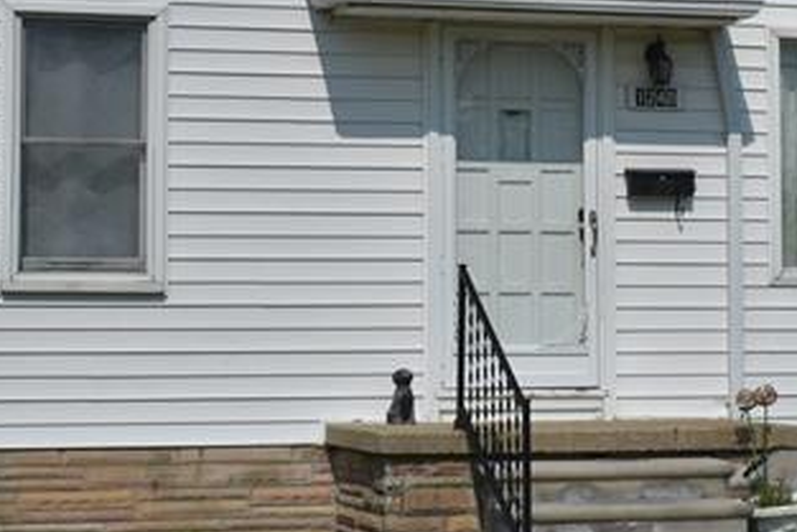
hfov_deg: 18.7
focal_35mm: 108
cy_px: 186
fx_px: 2392
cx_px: 637
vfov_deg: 12.7
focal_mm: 22
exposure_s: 1/2500
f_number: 3.8
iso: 100
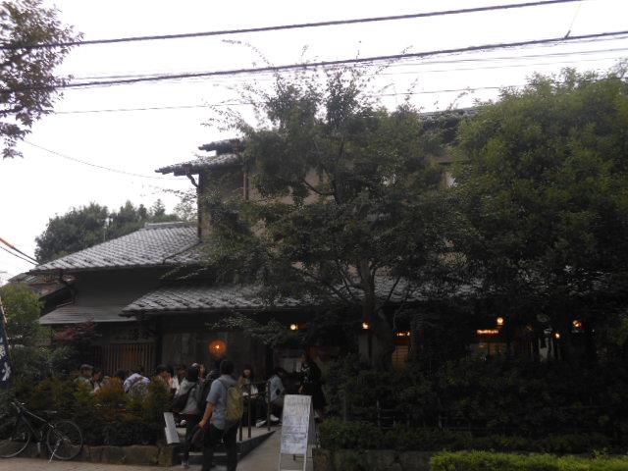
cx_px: 314
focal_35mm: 38
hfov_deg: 49.0
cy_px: 236
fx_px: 689
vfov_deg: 37.7
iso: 80
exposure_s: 1/80
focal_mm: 6.8
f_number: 3.6
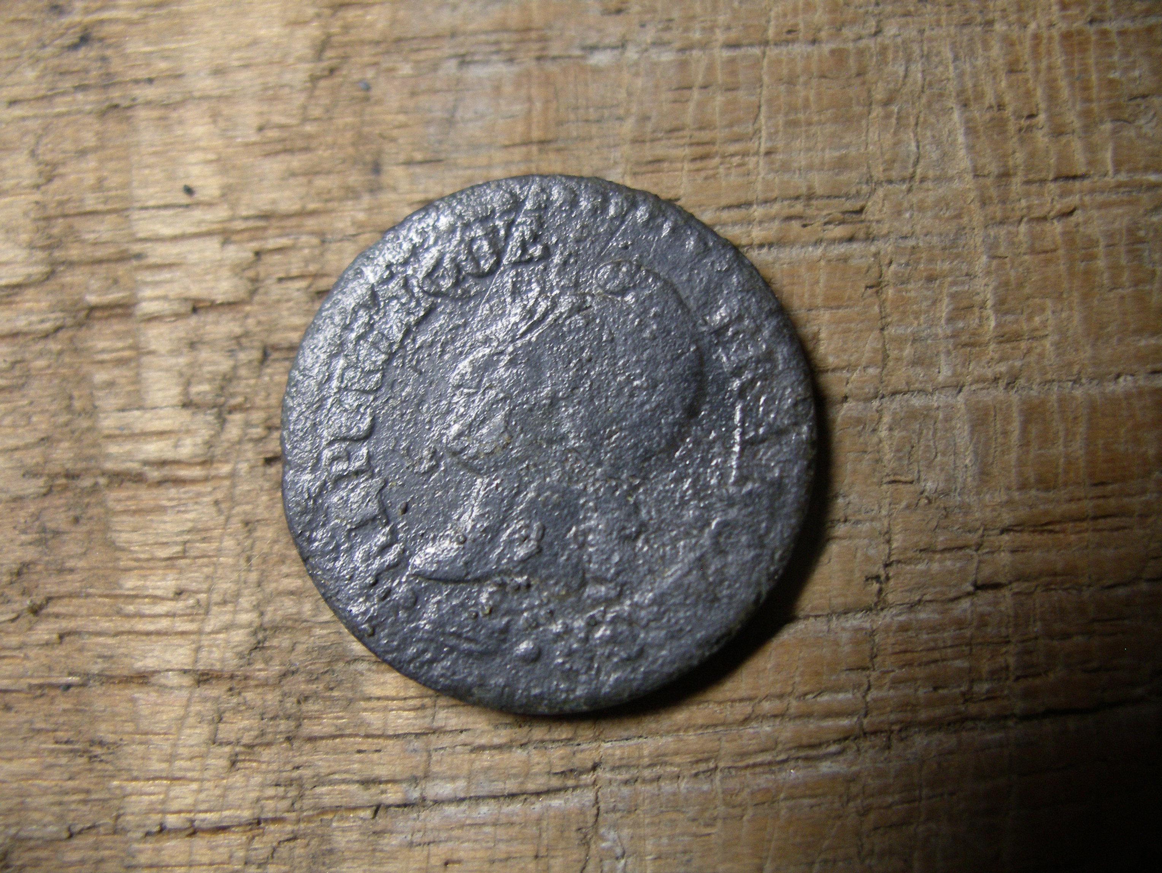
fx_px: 1243
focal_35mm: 37
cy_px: 436
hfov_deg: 50.1
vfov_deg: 38.7
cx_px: 581
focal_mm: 7.8
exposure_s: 1/15
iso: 200
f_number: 2.8
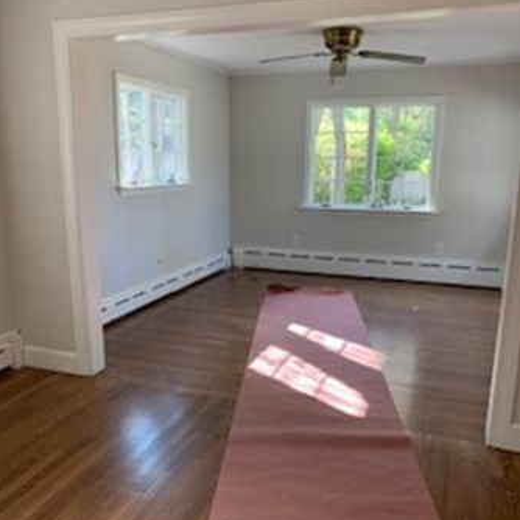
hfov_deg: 52.5
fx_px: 527
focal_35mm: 31
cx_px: 258
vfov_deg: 52.4
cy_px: 293
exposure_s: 1/121
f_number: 1.8
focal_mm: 4.25
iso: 80
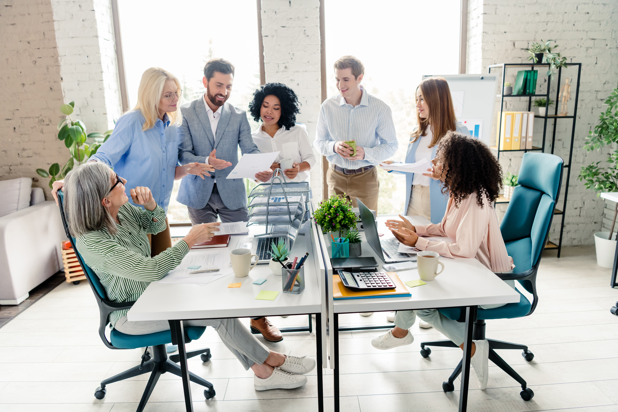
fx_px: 446
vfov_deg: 49.6
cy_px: 206
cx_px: 309
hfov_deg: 69.4
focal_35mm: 26
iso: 1000
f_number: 2.8
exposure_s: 1/100
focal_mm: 26
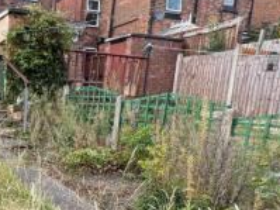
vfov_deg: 34.3
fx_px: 331
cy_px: 160
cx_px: -11
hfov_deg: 39.4
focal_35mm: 41
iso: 40
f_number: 2.2
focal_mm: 2.22
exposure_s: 1/337
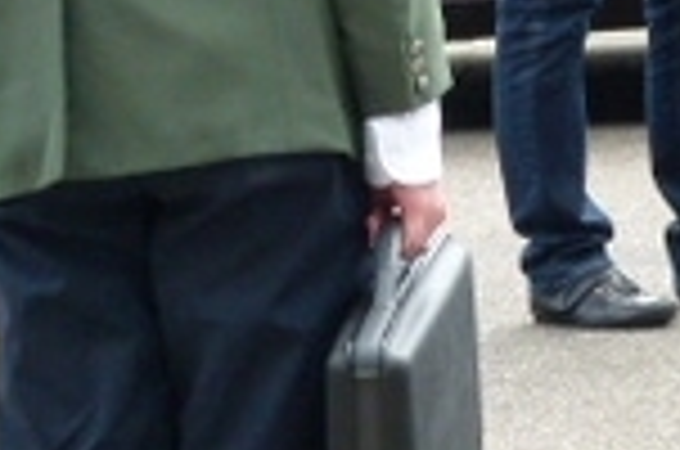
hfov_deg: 3.5
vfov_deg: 2.3
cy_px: -40
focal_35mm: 584
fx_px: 11008
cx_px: 302
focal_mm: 25.3
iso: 200
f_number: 4
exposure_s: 1/320
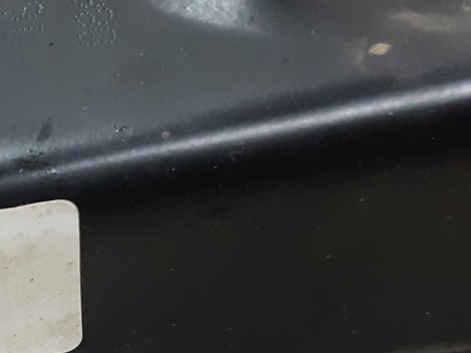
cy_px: 326
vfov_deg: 17.9
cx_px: -188
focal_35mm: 81
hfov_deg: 21.2
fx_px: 1102
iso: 160
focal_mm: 2.91
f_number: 1.9
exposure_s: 1/33
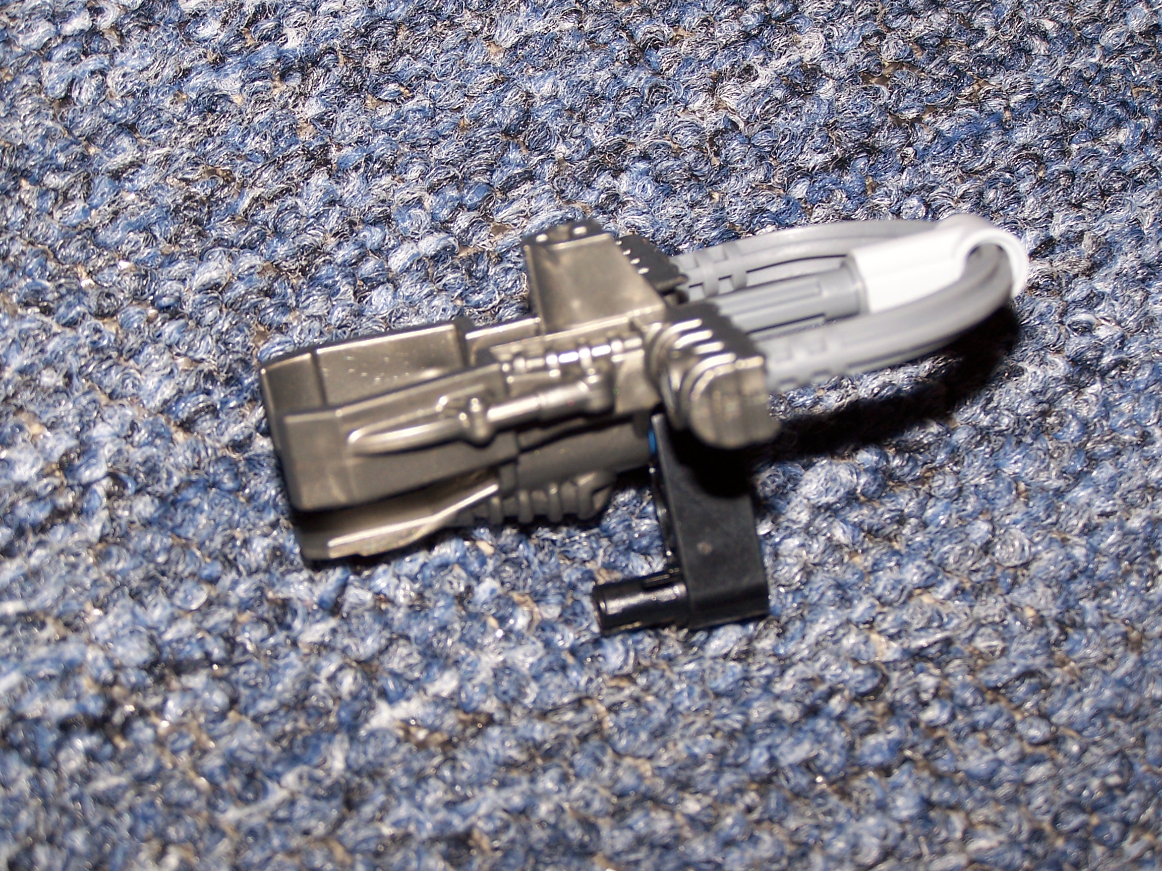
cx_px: 581
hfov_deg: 23.8
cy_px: 436
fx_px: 2753
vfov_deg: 18.0
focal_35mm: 82
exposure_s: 1/90
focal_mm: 13.7
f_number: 3.2
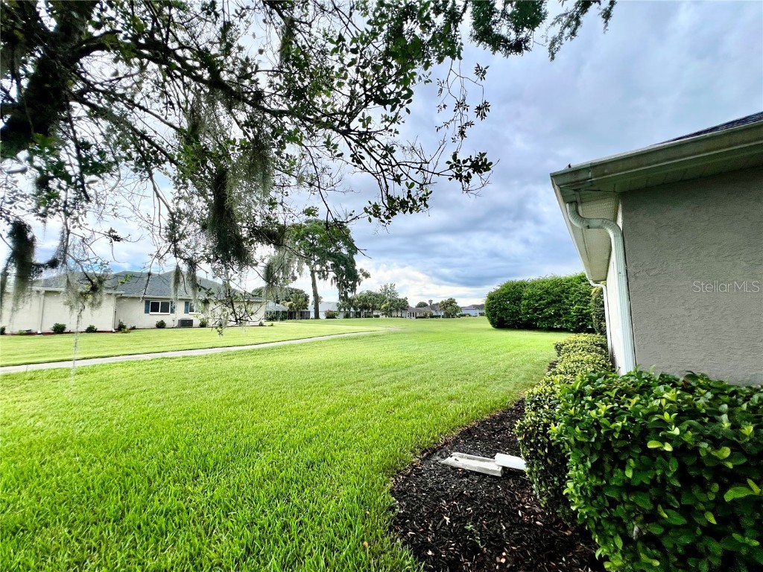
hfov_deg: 106.2
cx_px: 382
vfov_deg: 89.9
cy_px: 286
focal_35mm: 13
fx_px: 287
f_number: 1.8
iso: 32
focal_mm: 1.57
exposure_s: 1/652
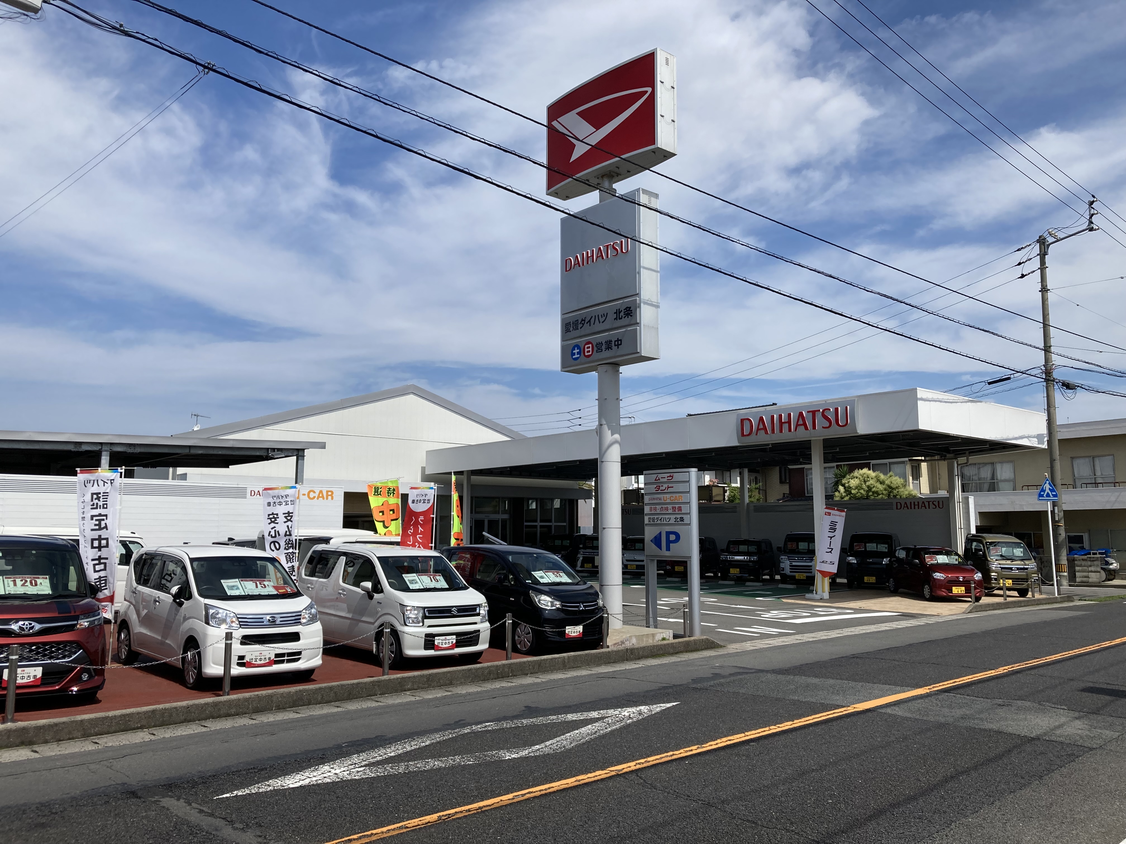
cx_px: 563
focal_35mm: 28
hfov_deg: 63.4
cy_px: 422
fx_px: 911
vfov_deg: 49.7
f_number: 1.8
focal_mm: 3.99
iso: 20
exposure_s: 1/4000
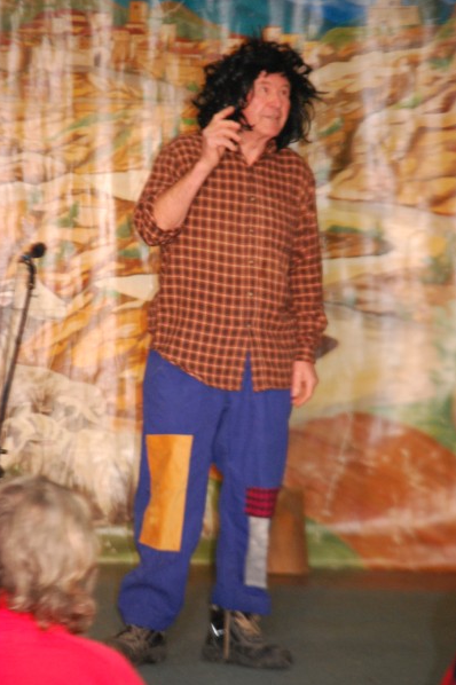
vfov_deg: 10.9
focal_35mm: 189
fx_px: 3585
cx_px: 227
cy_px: 342
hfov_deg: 7.3
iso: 1250
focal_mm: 125
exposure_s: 1/60
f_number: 5
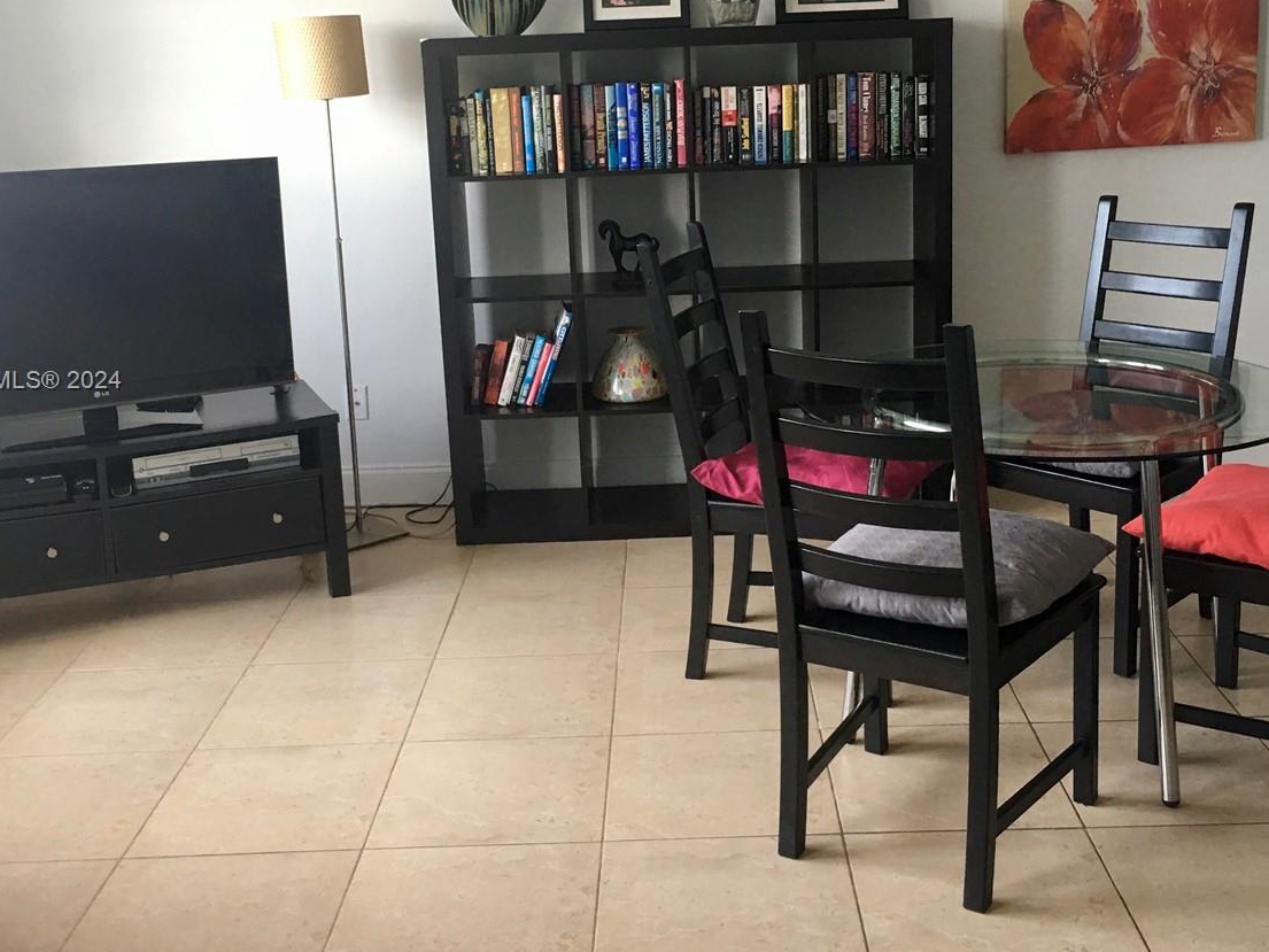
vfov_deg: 34.2
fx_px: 1540
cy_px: 382
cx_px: 673
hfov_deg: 44.8
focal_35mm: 42
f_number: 2.2
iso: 40
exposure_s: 1/15
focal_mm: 4.15
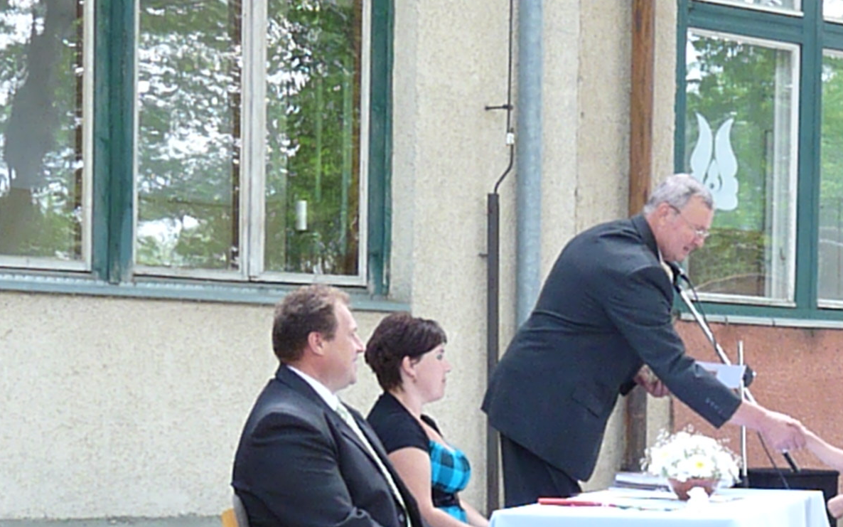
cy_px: 467
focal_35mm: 108
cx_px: 668
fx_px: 2481
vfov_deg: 12.0
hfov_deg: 19.1
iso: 800
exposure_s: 1/125
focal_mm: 10.4
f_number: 4
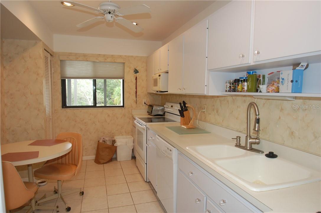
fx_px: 200
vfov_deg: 56.0
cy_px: 106
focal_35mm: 22
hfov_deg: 77.4
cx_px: 160
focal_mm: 15
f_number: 4
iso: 400
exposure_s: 1/60
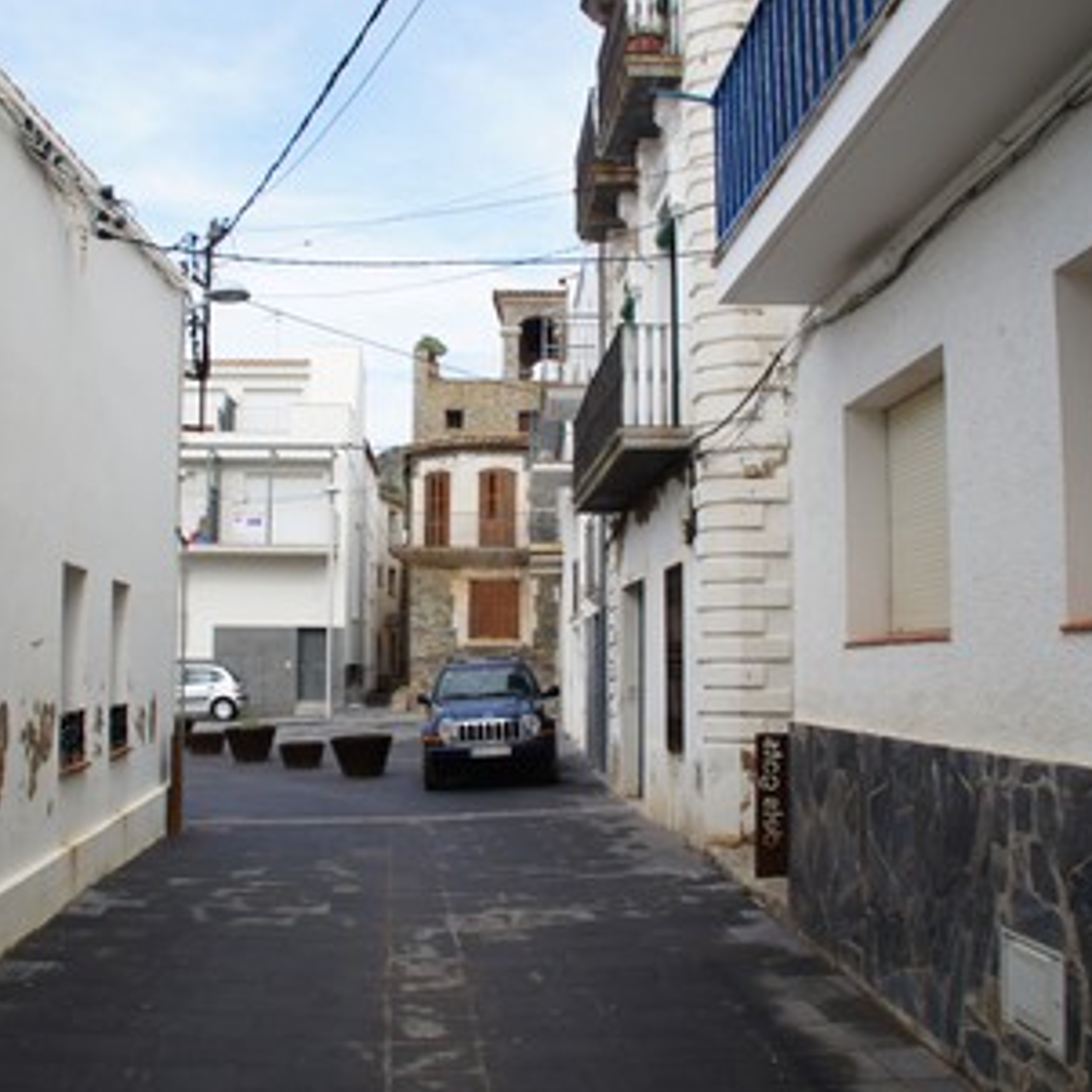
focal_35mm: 35
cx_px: 472
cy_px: 542
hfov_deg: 47.1
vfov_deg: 47.2
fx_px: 1249
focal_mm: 18
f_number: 11
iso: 100
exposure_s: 1/50
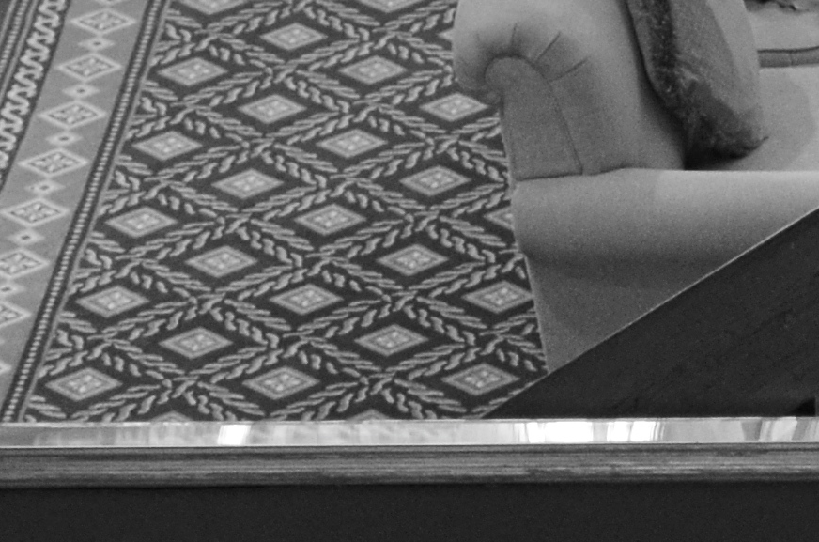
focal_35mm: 297
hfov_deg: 6.8
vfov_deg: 4.6
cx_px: 1474
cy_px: 526
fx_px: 6737
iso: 800
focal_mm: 35
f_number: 3.5
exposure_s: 1/30
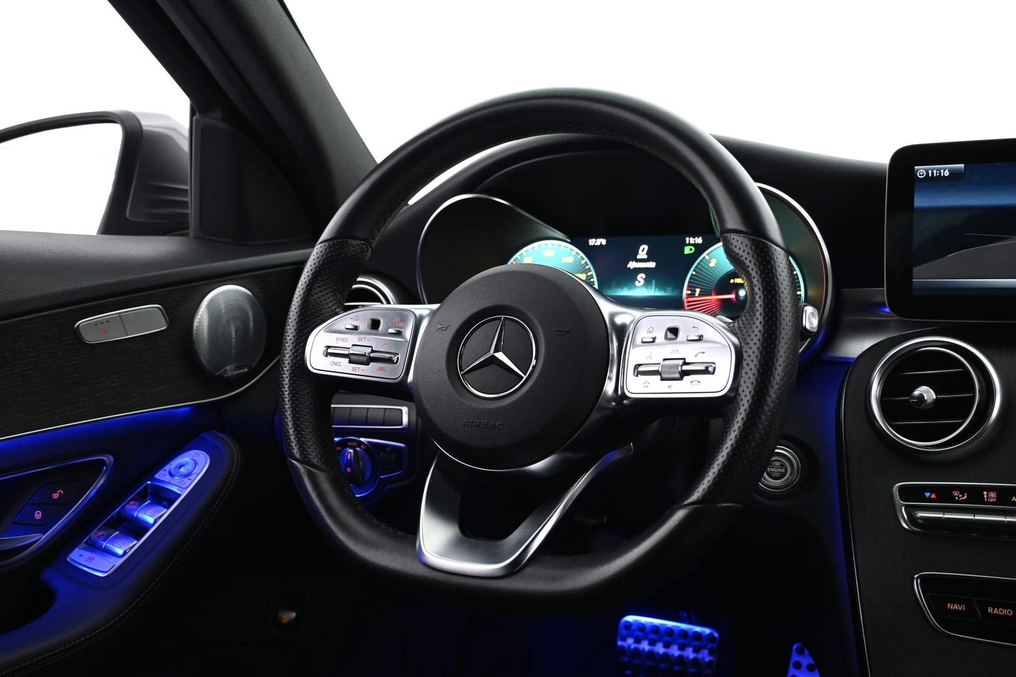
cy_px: 338
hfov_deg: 56.1
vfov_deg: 39.1
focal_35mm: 34
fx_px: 952
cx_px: 508
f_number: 4
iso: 1600
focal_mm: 22.5
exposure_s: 1/25
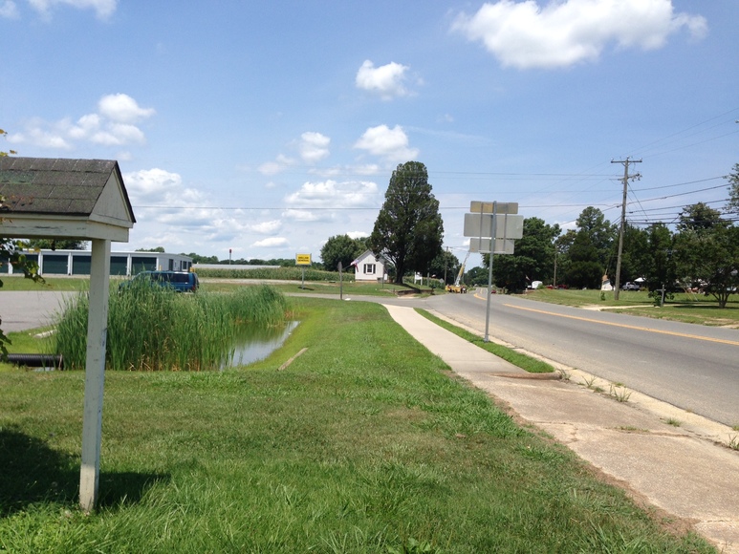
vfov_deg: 43.0
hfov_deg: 55.3
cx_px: 370
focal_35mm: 33
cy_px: 277
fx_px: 705
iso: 50
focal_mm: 4.12
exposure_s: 1/1808
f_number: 2.4
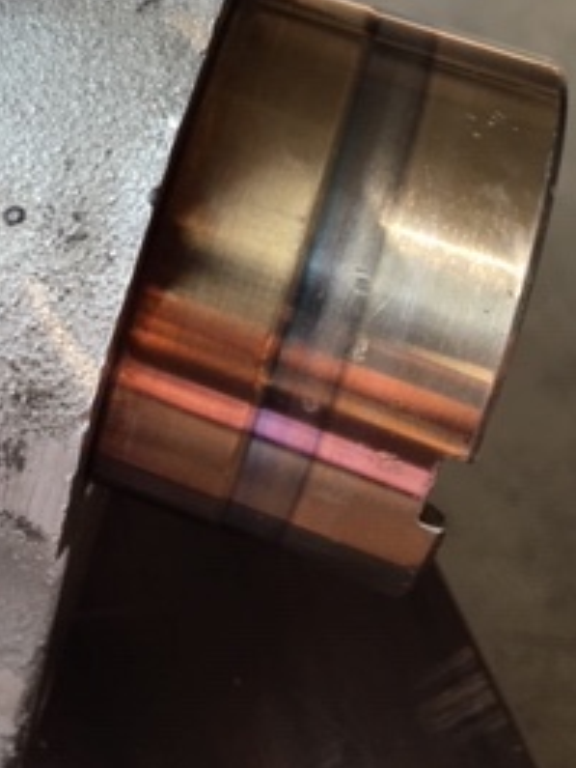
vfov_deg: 26.3
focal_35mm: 70
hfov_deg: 20.4
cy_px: -3
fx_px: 1552
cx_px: -3
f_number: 2.2
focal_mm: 4.15
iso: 40
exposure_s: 1/120
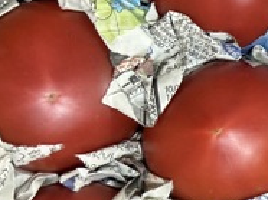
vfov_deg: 23.6
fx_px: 479
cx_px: 320
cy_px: 109
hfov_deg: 27.5
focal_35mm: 62
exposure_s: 1/63
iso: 200
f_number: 2.2
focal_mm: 2.22
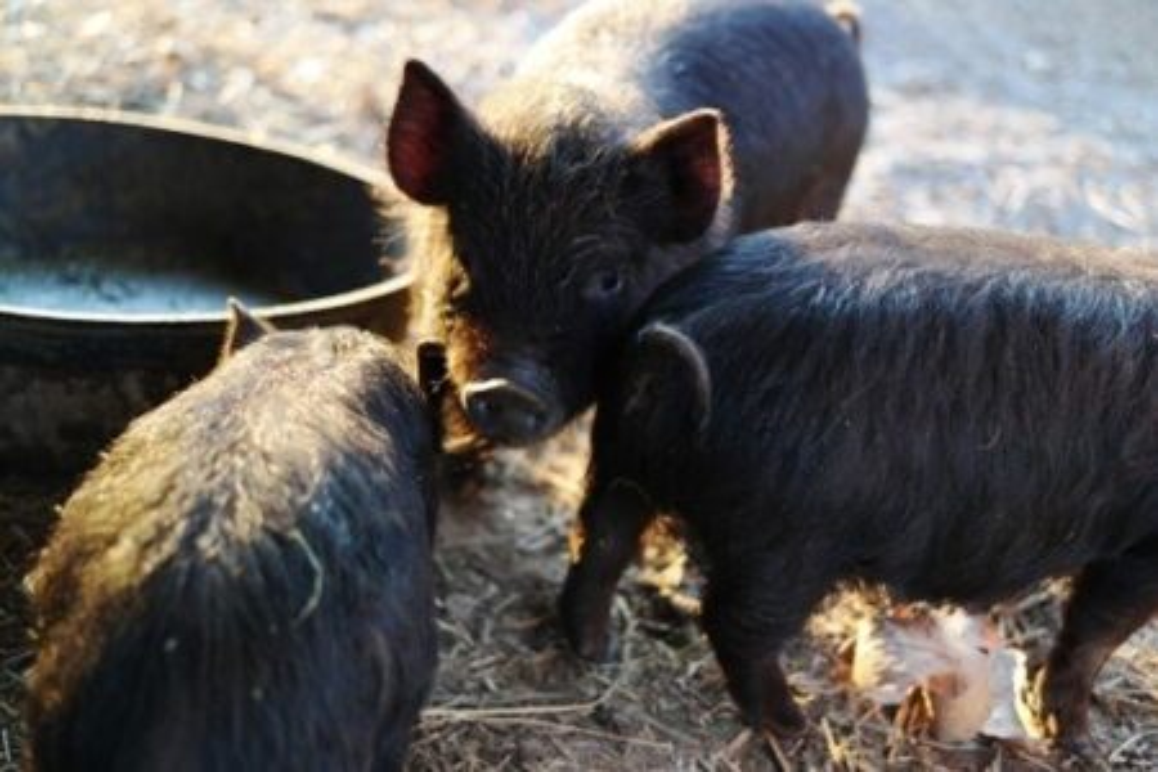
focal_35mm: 46
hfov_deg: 42.7
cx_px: 579
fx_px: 1480
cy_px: 386
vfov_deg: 29.2
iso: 400
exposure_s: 1/50
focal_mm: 30
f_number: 2
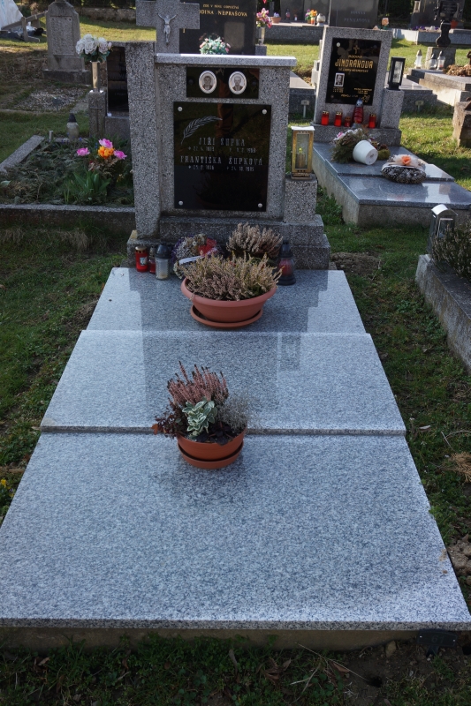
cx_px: 236
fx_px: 667
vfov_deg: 55.8
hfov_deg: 38.9
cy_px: 353
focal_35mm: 34
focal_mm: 23
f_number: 6.3
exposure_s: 1/125
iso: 100
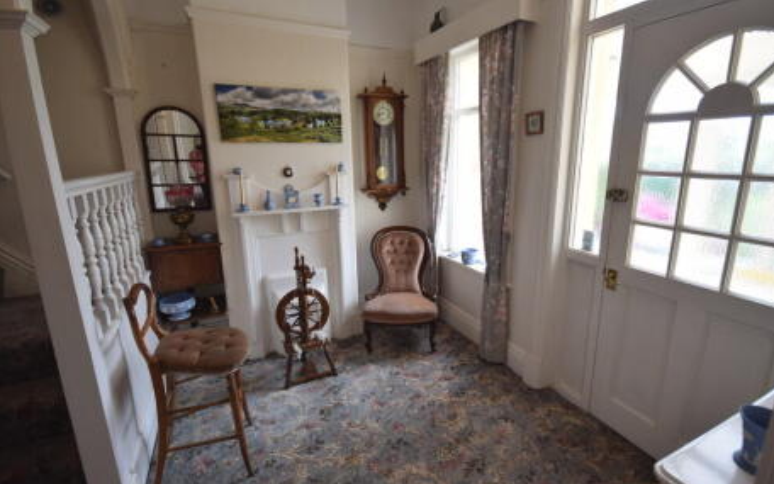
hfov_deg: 92.6
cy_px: 240
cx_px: 402
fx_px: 370
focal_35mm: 18
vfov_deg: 66.4
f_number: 5.6
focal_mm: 11
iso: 400
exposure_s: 1/125
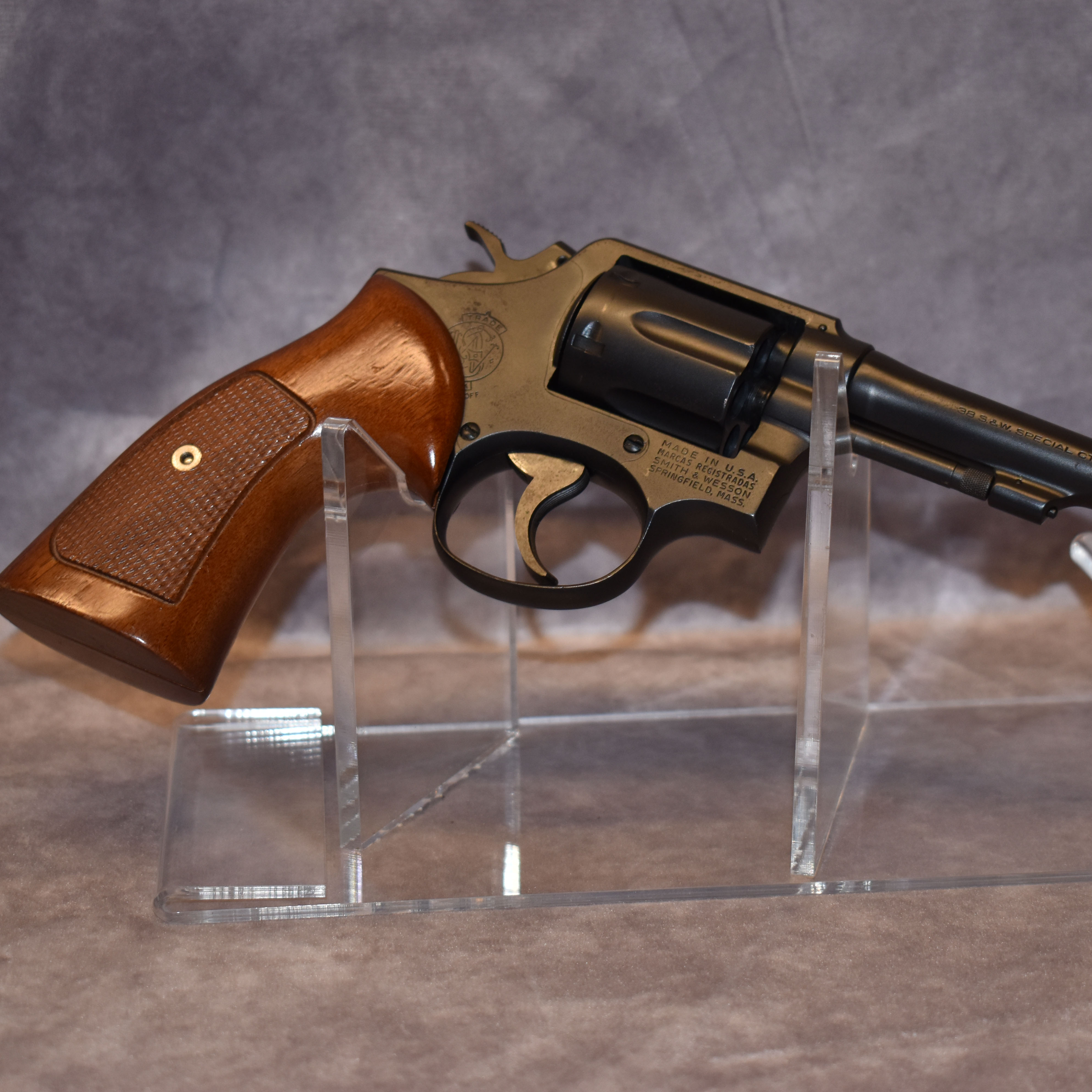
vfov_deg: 23.7
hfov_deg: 23.6
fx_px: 2605
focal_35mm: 73
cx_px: 639
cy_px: 546
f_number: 4.8
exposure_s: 1/80
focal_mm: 38
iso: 450
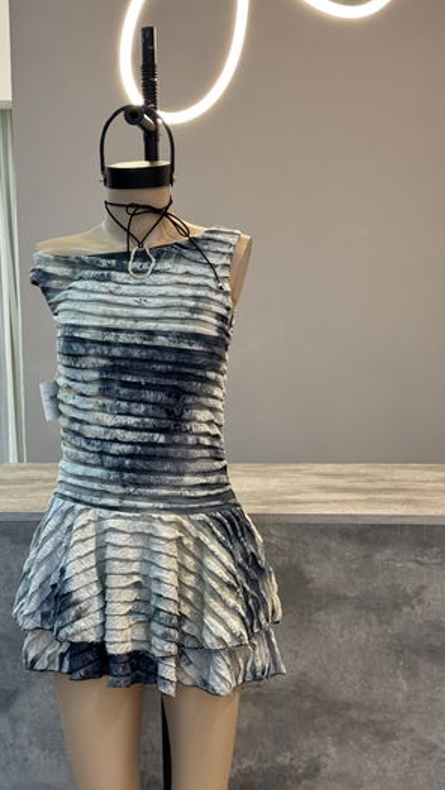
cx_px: 149
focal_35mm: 53
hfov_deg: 22.5
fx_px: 1111
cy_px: 394
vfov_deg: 39.2
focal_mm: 6.76
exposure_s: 1/100
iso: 125
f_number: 1.78
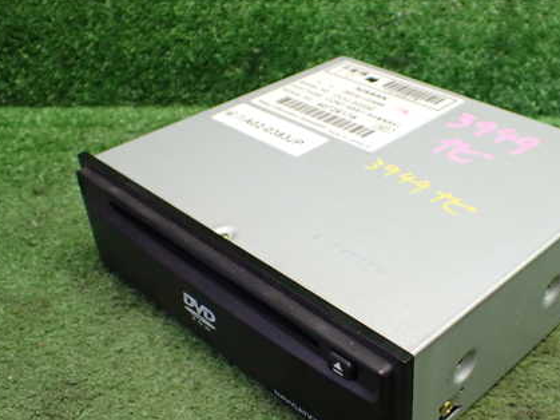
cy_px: 262
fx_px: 695
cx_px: 361
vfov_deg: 33.4
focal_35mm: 43
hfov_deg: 43.4
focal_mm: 5.4
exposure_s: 1/125
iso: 640
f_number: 2.3
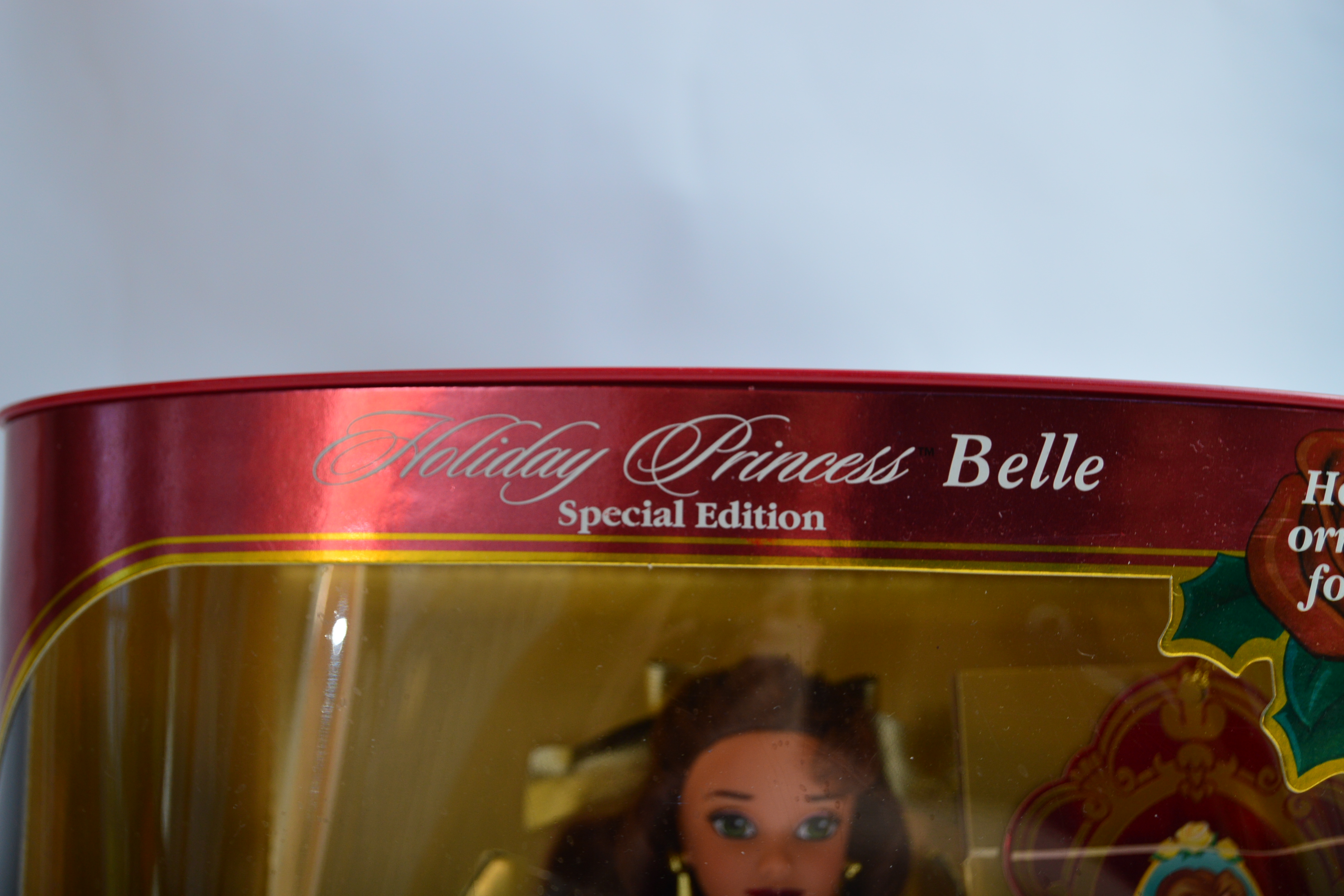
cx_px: 667
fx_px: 3118
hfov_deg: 24.3
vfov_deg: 16.4
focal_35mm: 84
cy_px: 447
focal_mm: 55
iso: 200
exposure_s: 1/200
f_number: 5.6
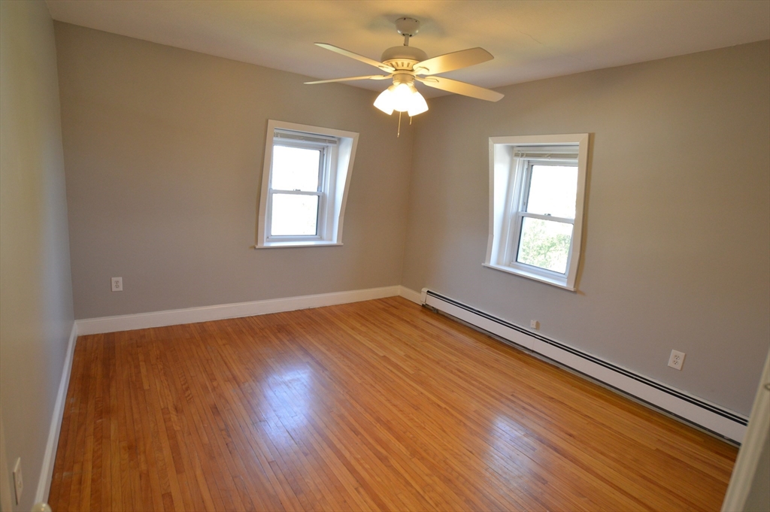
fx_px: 385
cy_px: 256
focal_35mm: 18
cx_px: 385
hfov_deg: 90.0
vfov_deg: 67.3
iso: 720
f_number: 4.8
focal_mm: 12
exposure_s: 1/60
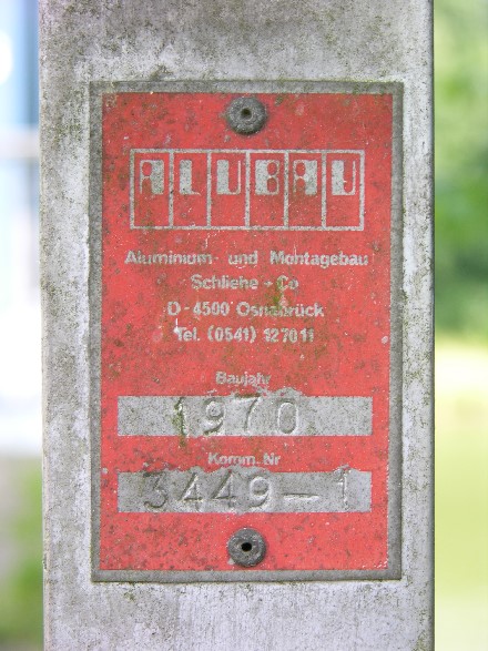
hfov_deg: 12.3
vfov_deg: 16.4
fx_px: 2256
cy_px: 326
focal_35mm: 120
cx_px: 244
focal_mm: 29.5
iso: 50
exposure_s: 1/46.7
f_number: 3.7
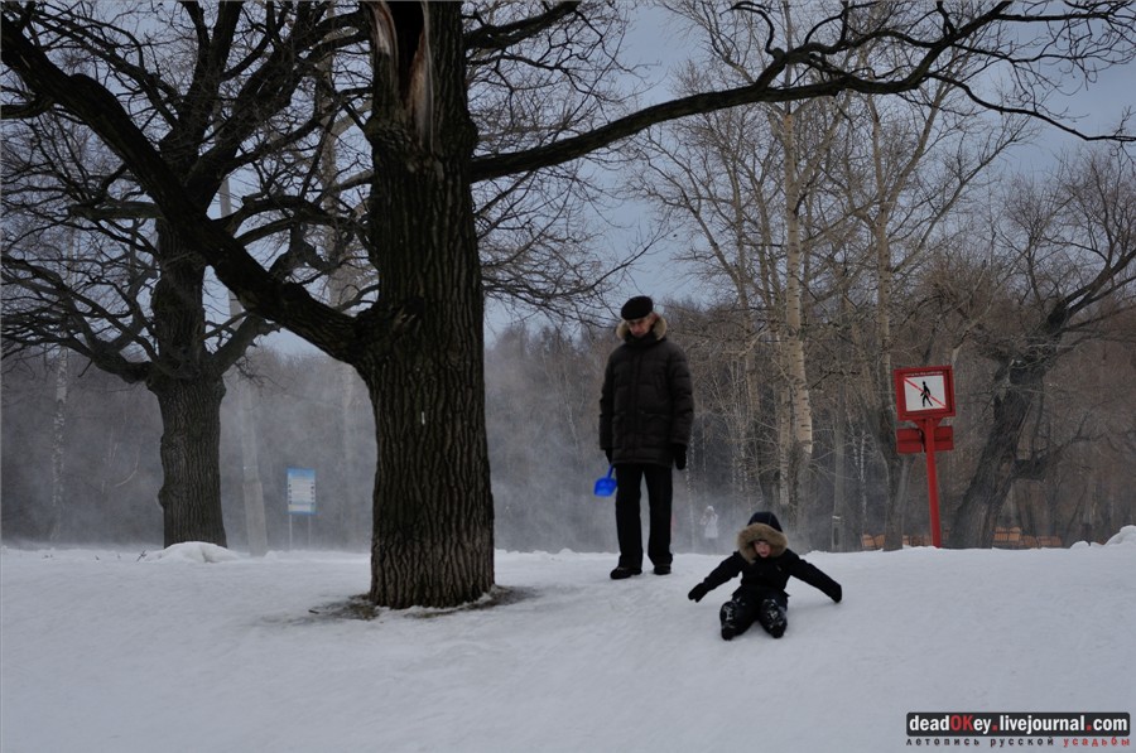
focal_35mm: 75
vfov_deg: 18.1
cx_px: 568
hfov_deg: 27.0
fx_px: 2363
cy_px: 376
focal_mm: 50
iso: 200
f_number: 4
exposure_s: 1/640
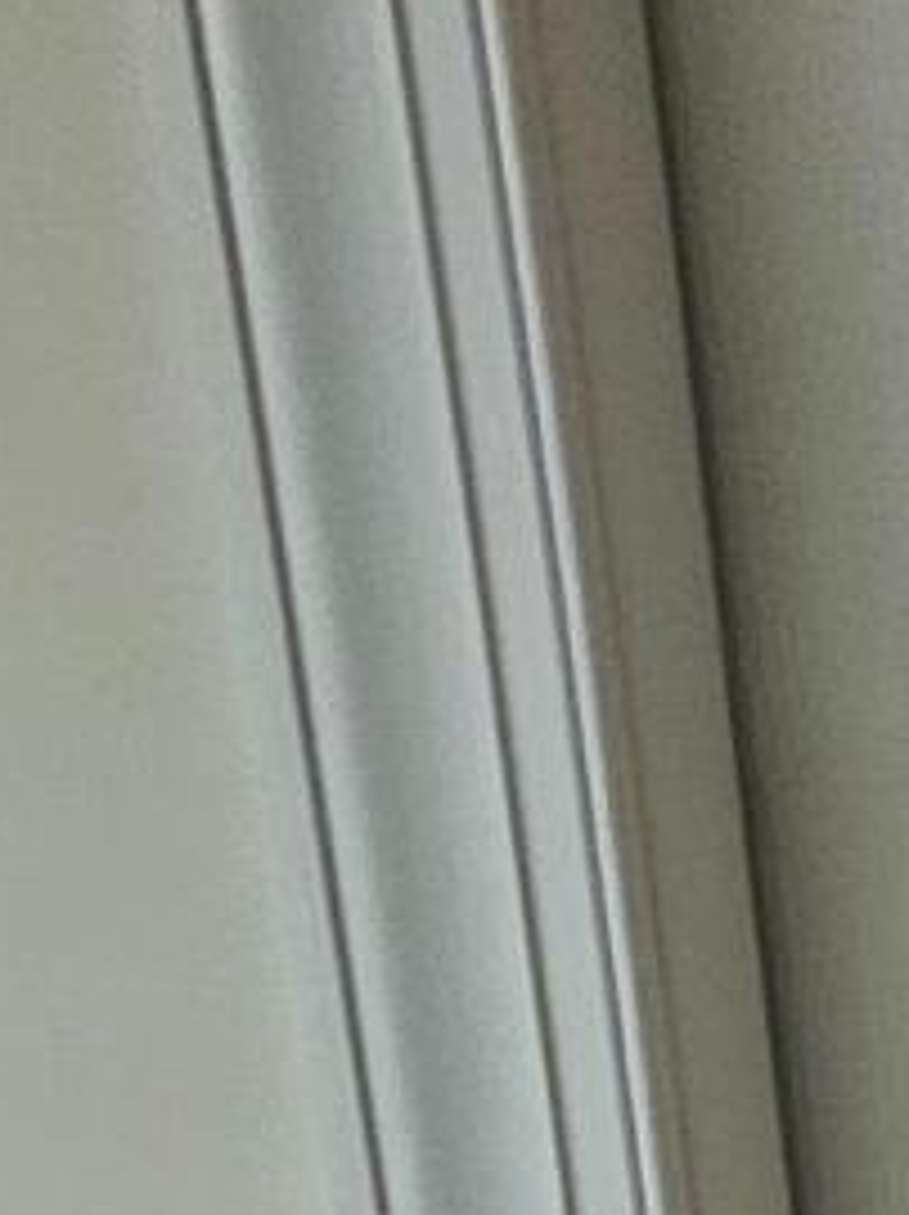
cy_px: 2178
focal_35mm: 74
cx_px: 2529
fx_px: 2595
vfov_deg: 19.6
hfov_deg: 12.3
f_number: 2.2
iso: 160
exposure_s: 1/60
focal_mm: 2.2
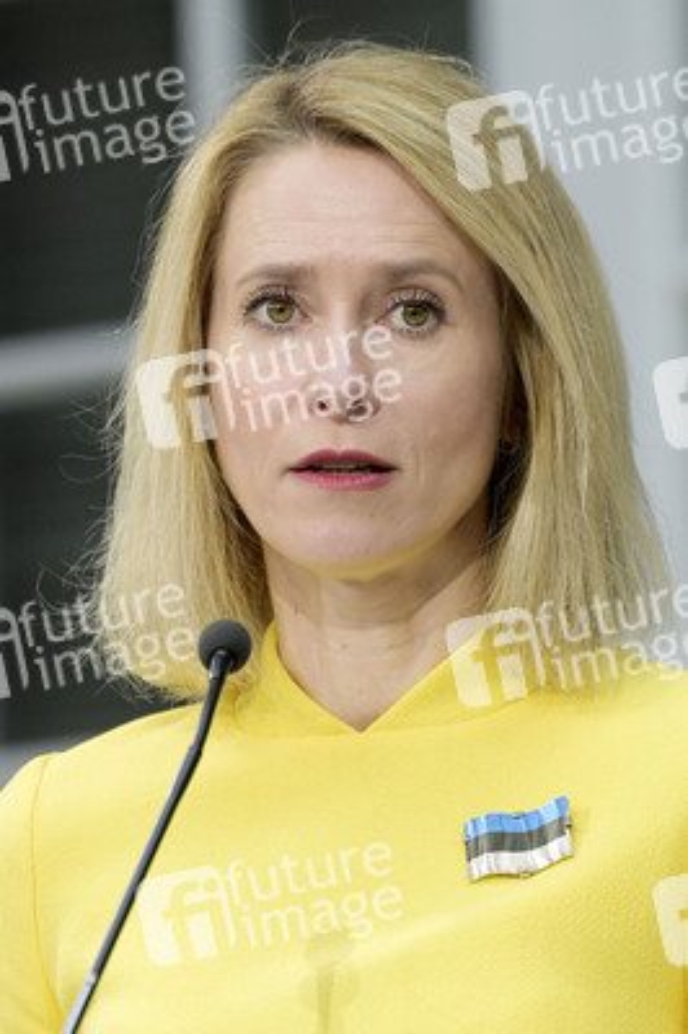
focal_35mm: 450
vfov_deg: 4.6
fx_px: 12921
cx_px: 344
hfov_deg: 3.0
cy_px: 517
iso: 5000
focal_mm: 450
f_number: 9
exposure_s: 1/500
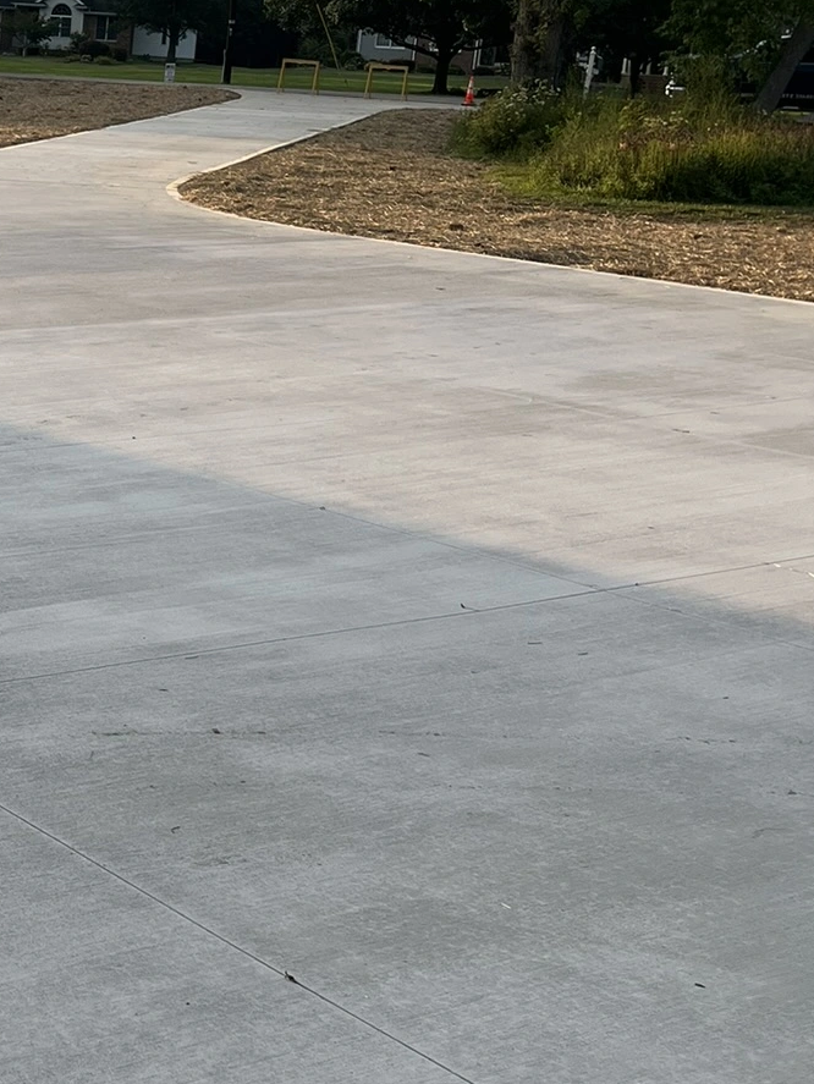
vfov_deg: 32.2
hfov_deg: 23.0
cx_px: -87
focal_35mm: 60
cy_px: 533
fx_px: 1880
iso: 50
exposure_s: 1/1748
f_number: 1.6
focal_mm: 5.1
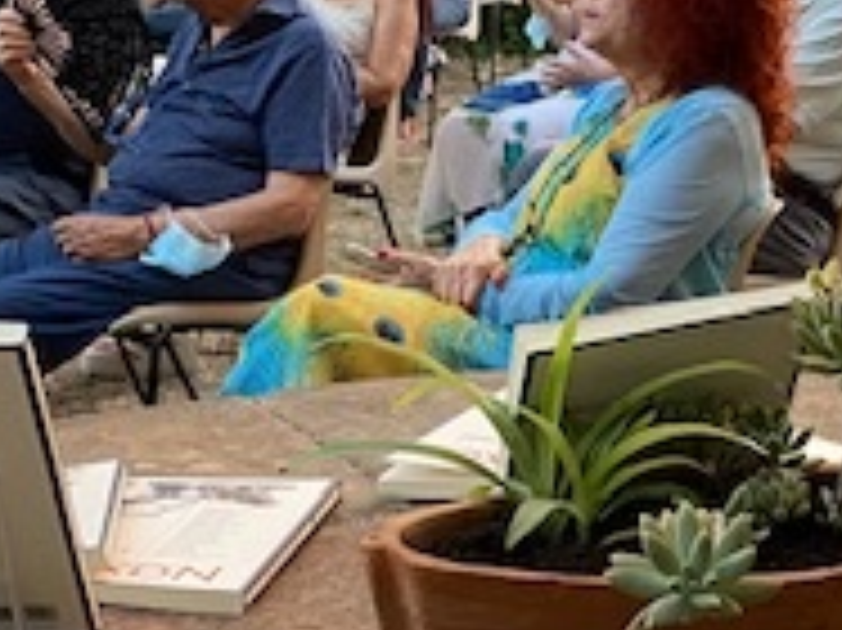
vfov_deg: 16.5
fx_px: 2163
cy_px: 495
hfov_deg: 21.8
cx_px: 648
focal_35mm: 89
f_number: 1.8
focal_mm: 4.25
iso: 125
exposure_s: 1/50
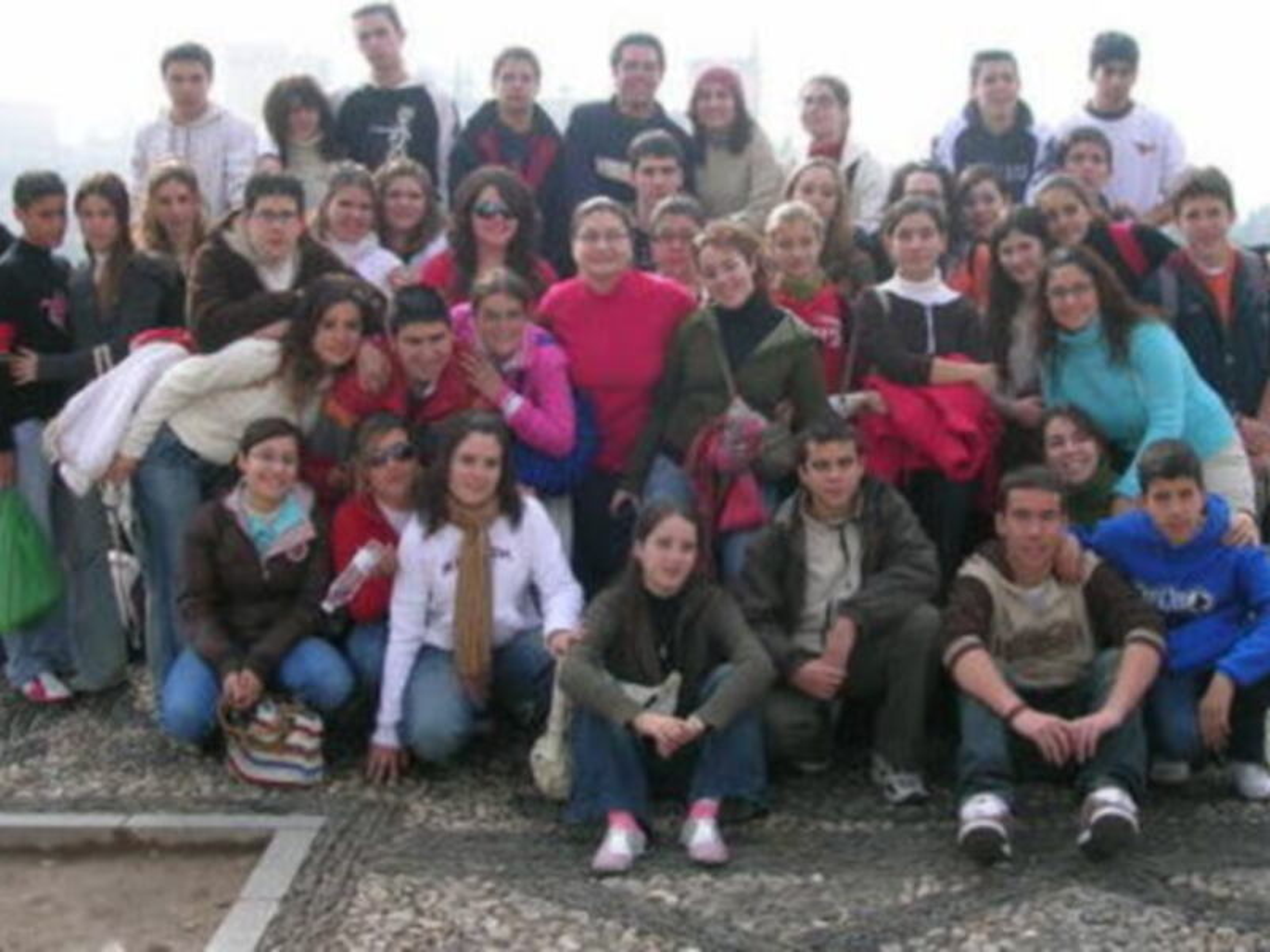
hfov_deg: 36.2
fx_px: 1944
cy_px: 476
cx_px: 635
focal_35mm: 53
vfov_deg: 27.5
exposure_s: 1/146
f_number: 5.5
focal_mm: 8
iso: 50
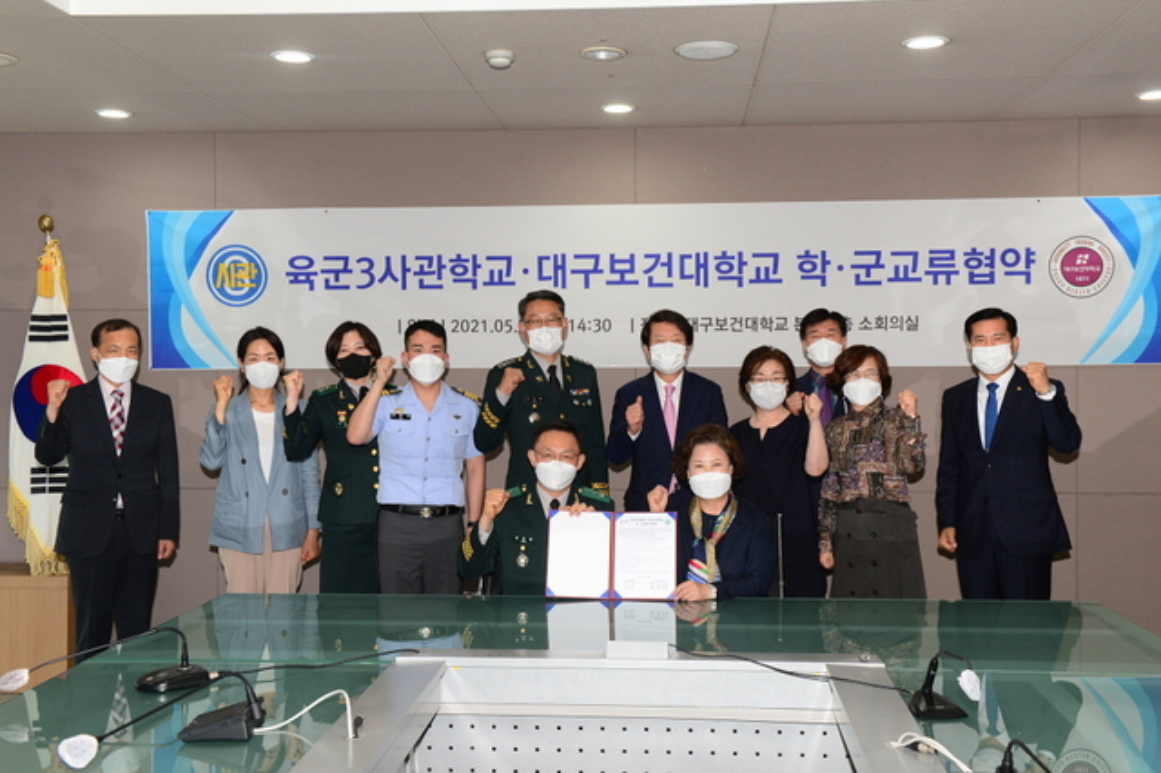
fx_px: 1289
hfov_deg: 48.5
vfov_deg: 33.4
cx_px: 580
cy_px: 386
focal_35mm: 40
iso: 800
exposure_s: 1/100
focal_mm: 40
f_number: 6.3
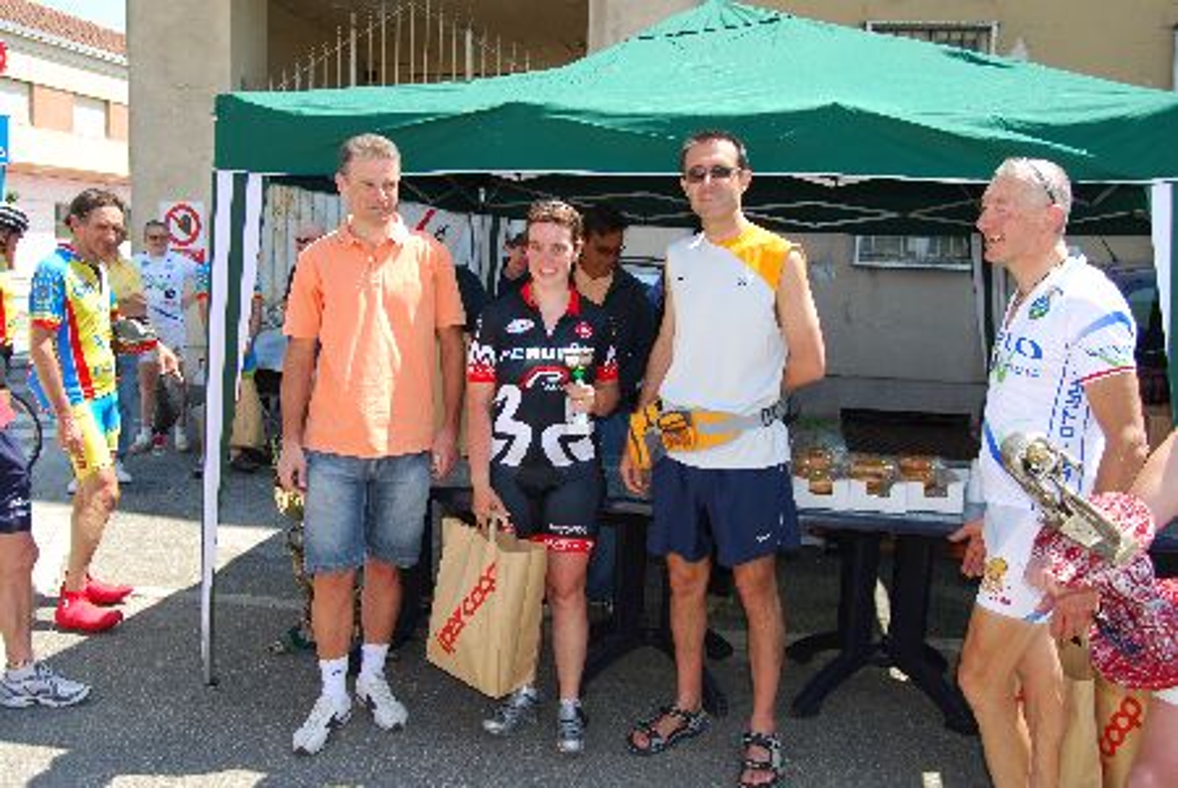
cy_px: 394
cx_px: 589
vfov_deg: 43.7
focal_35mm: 30
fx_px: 983
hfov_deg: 61.9
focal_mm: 20
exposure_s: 1/125
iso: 100
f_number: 6.3
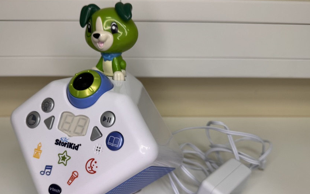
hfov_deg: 61.2
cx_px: 143
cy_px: 120
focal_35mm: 31
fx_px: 262
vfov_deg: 40.3
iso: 80
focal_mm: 6.76
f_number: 1.78
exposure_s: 1/100
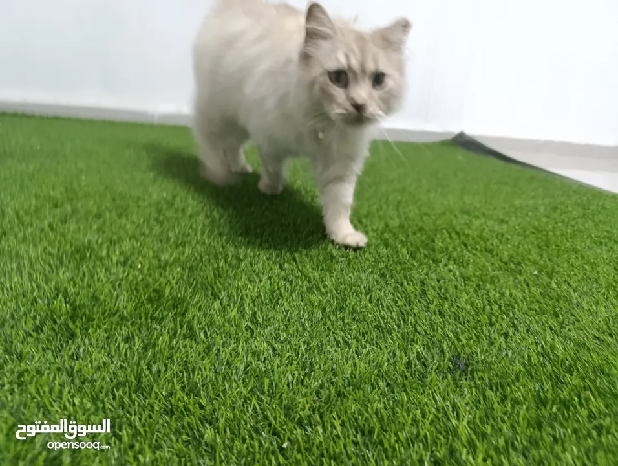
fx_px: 411
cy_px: 233
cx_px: 309
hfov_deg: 73.8
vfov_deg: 59.0
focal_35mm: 23
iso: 1250
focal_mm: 6.14
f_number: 1.6
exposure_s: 1/25
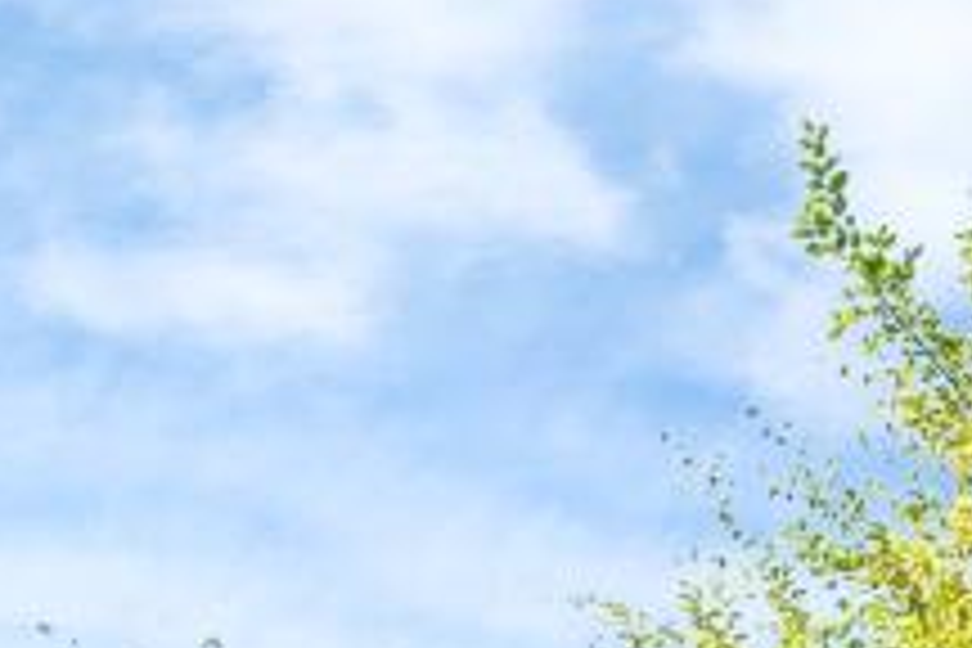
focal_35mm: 71
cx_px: 554
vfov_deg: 15.1
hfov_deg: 28.4
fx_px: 1917
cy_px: 1348
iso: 320
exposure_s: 1/200
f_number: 7.1
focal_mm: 10
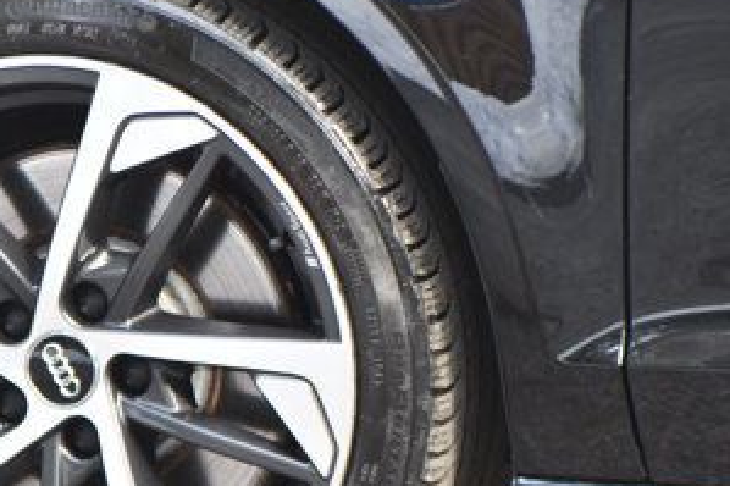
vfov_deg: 3.3
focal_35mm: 418
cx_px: 71
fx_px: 8471
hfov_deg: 4.9
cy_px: 328
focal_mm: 130
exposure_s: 1/250
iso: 800
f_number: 4.8
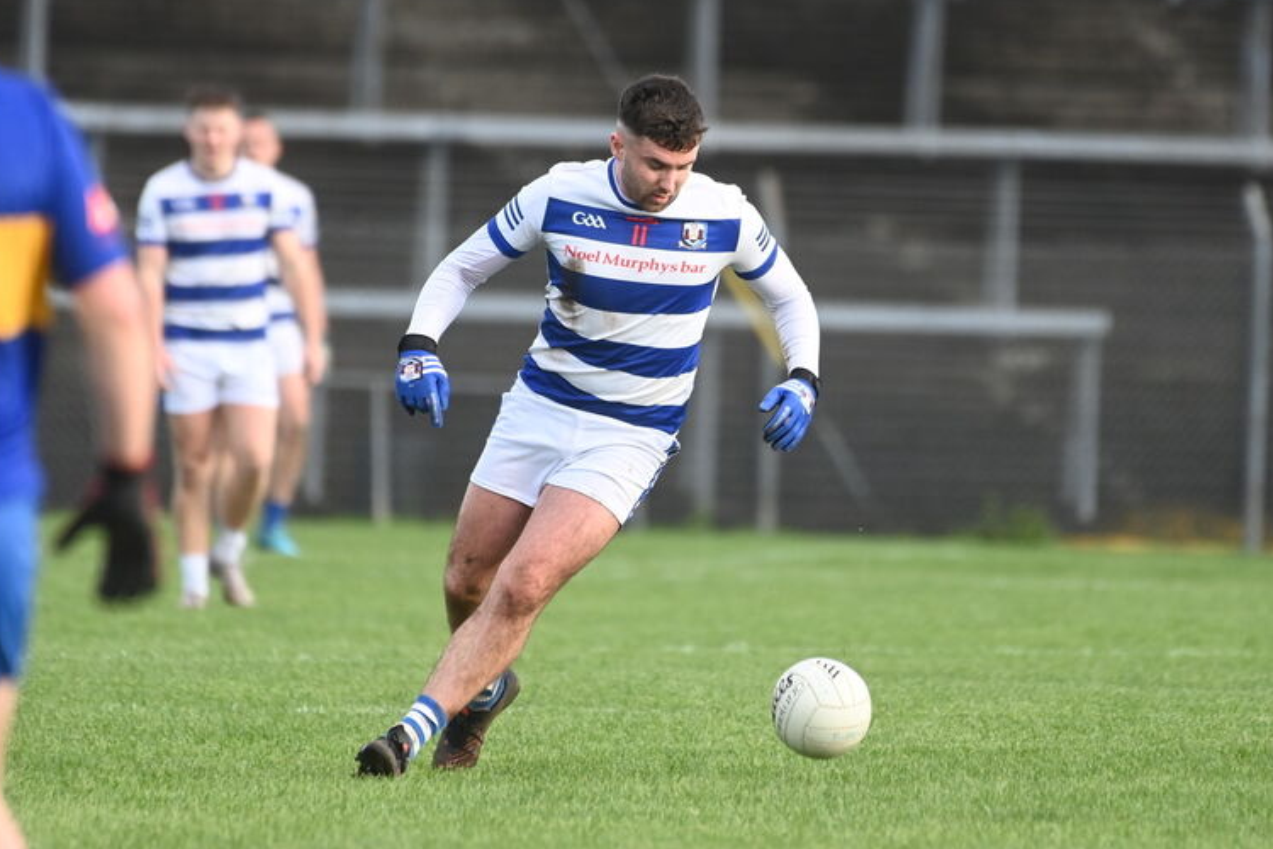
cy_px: 346
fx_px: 28287
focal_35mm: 800
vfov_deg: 1.7
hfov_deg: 2.6
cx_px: 749
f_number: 5.6
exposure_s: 1/800
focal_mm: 500
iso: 1000
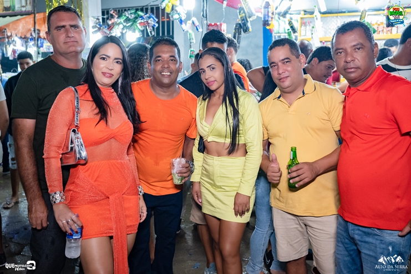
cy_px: 137
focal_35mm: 36
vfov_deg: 36.9
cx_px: 206
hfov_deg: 53.1
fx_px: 411
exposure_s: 1/250
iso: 2500
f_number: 2.8
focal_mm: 24
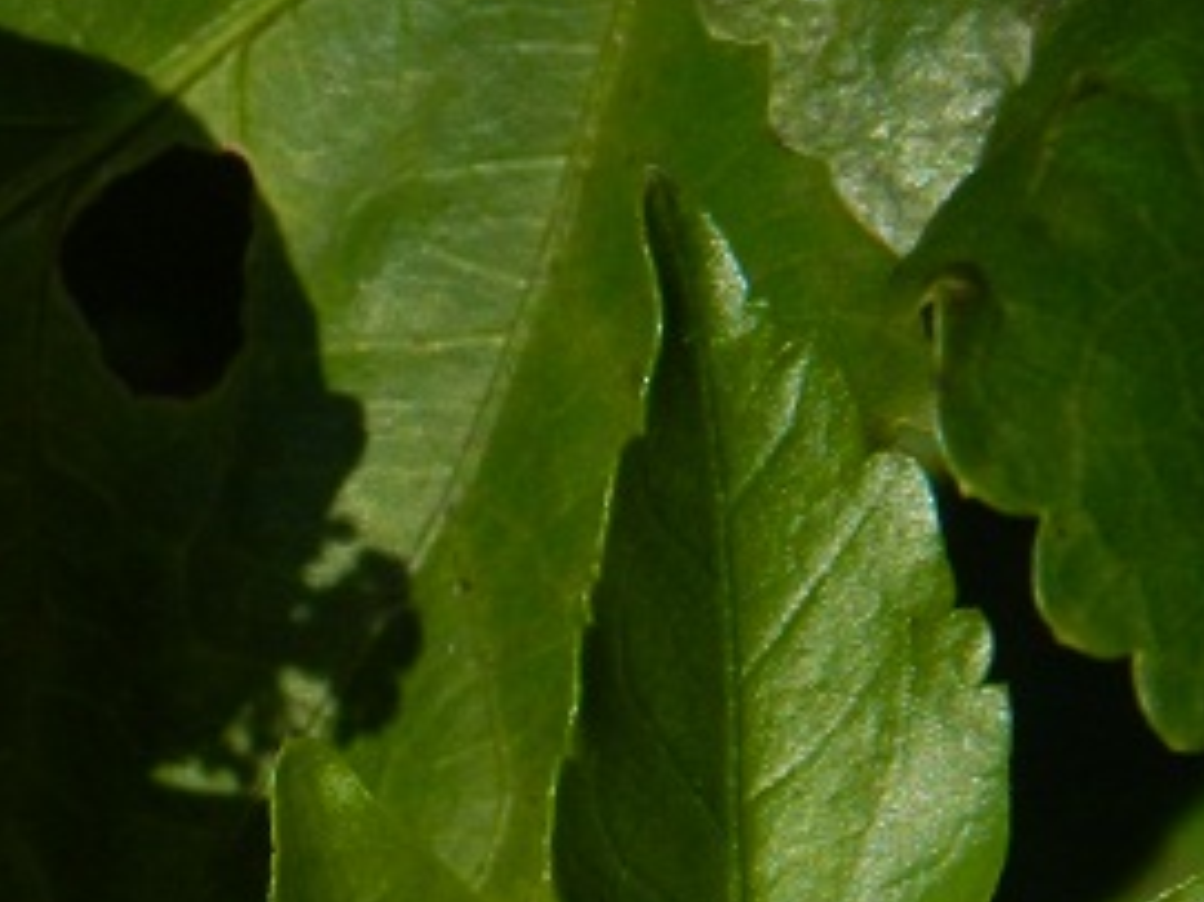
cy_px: 922
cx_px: -955
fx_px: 12968
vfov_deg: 4.0
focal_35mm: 373
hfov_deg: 5.2
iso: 80
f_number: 4.5
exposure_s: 1/640
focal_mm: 18.6
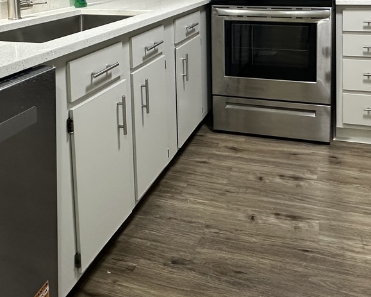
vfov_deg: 38.2
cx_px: 225
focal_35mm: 34
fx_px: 373
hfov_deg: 52.4
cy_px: -4
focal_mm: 2.22
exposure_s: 1/60
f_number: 2.2
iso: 320
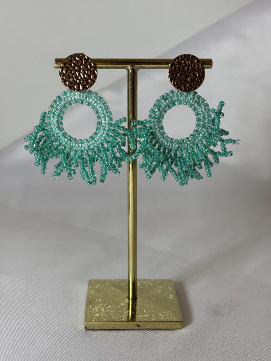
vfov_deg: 36.8
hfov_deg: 28.0
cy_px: 180
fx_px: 543
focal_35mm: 52
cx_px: 136
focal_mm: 5.96
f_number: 1.6
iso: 25
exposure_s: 1/121
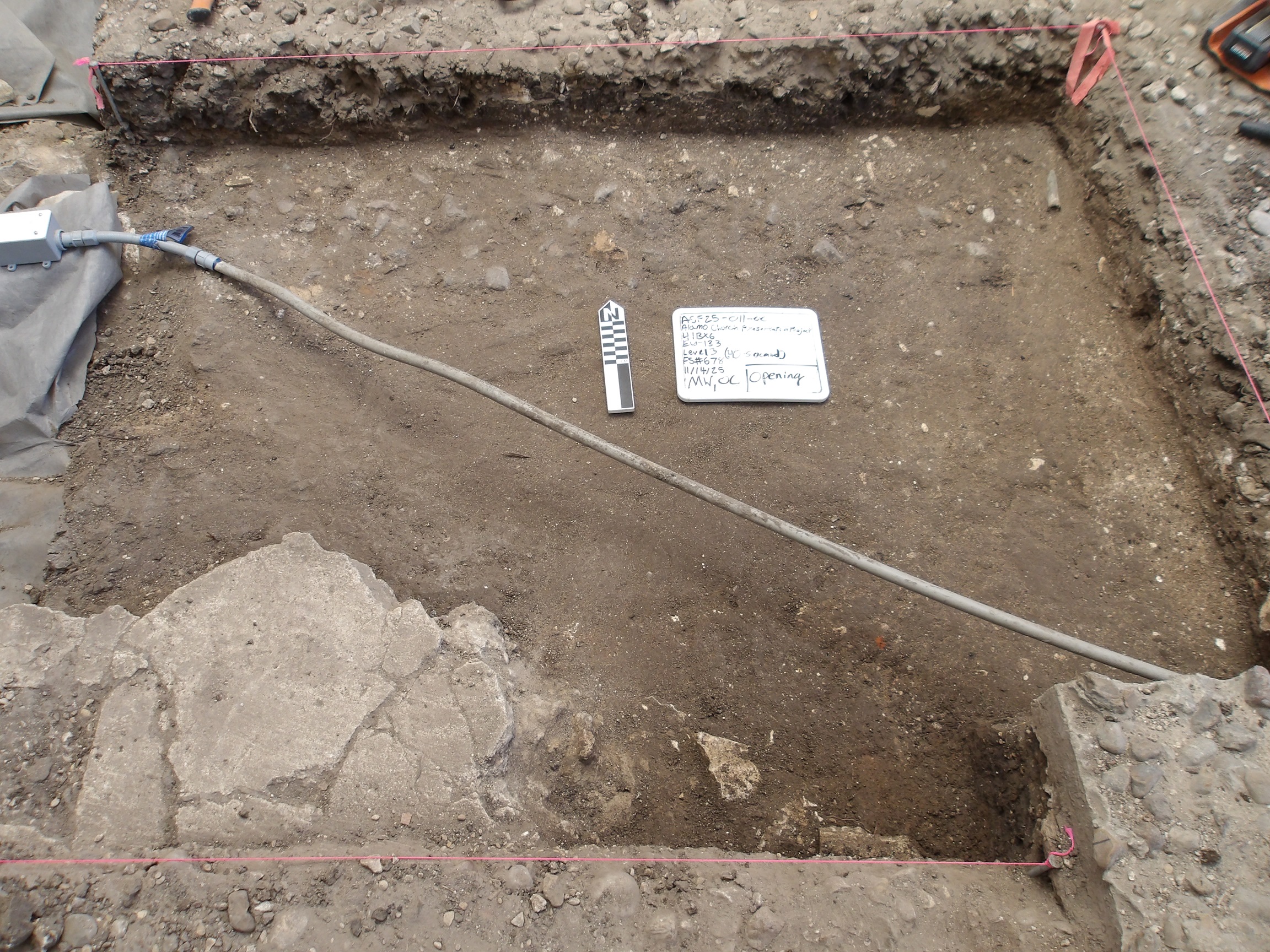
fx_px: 991
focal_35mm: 27
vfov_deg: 51.4
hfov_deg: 65.3
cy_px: 476
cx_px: 635
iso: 163
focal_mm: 4.9
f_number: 3
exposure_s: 1/60
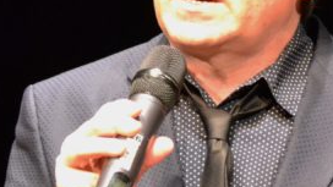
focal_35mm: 579
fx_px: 5112
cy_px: 23
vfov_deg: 2.1
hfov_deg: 3.7
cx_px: 239
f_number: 5.6
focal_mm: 98
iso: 3200
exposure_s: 1/25
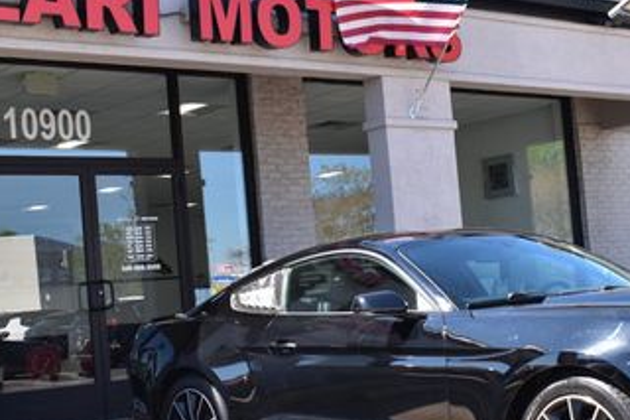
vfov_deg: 18.9
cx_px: 362
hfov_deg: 28.1
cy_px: 254
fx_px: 1259
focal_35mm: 72
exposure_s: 1/250
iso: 400
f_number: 10
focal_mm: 24
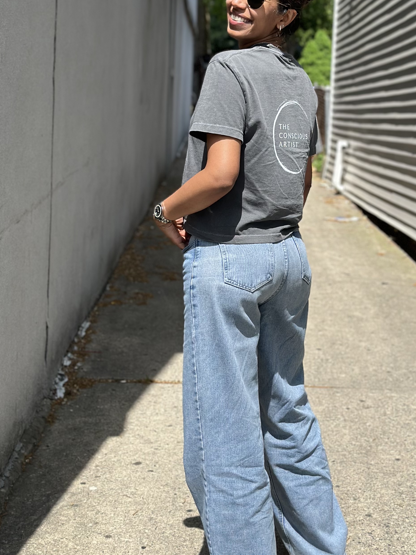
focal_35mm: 78
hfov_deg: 18.8
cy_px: 208
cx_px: 281
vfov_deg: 25.0
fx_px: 1250
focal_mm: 6.86
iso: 80
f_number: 1.78
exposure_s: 1/3597
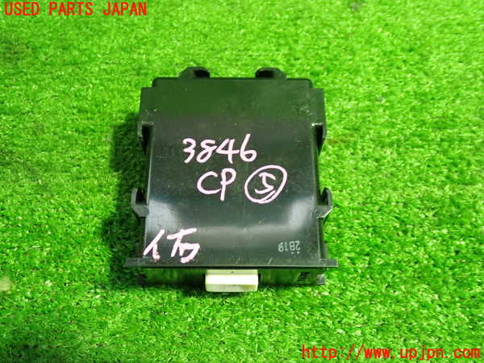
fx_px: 531
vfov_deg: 37.7
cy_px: 182
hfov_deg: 49.0
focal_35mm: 38
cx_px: 242
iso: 800
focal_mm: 6.83
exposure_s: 1/30
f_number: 2.7
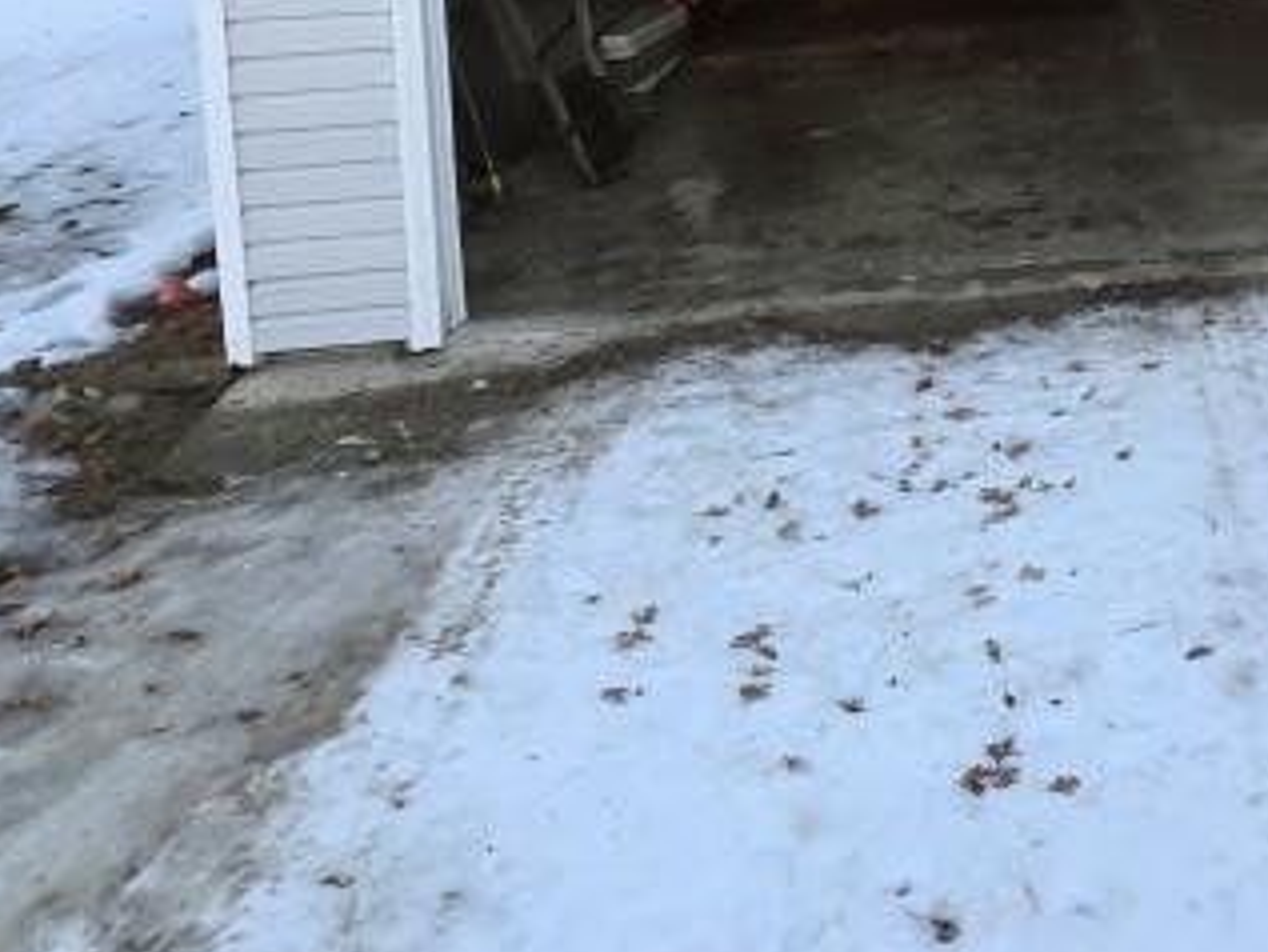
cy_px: -72
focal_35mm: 42
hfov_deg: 41.3
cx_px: 1140
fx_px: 1539
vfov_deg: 31.0
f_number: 1.9
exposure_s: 1/919
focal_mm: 2.2
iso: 40
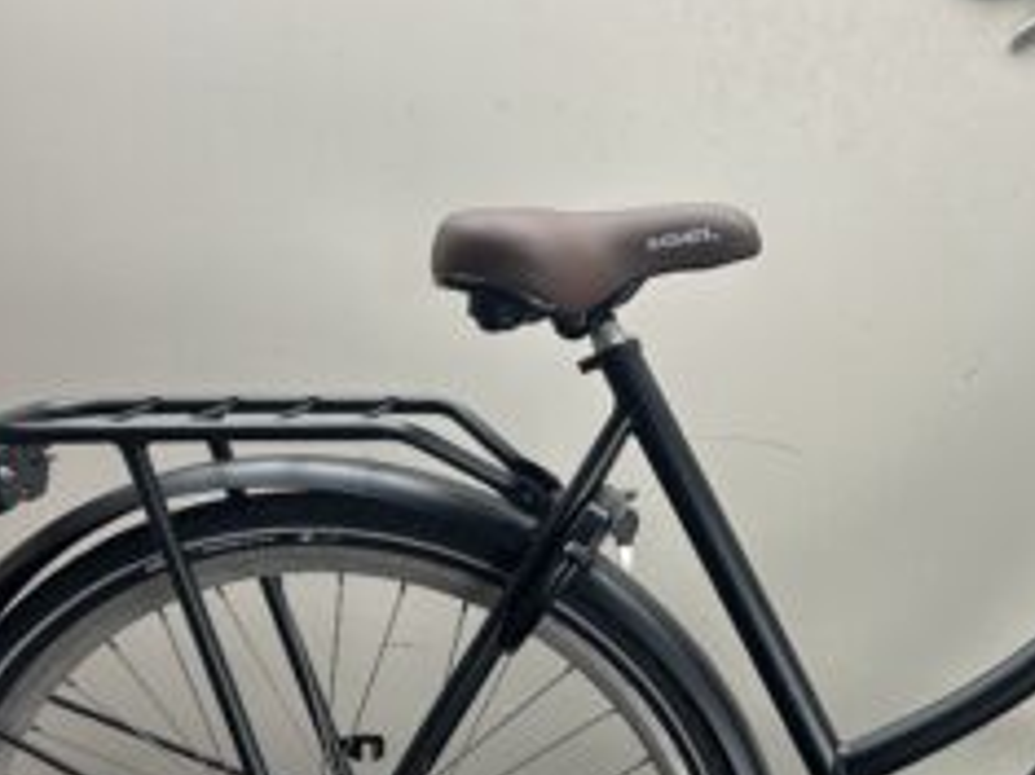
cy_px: 550
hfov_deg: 30.8
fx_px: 1763
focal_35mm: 59
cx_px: 989
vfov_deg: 24.6
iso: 32
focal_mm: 5.7
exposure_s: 1/118
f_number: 1.5
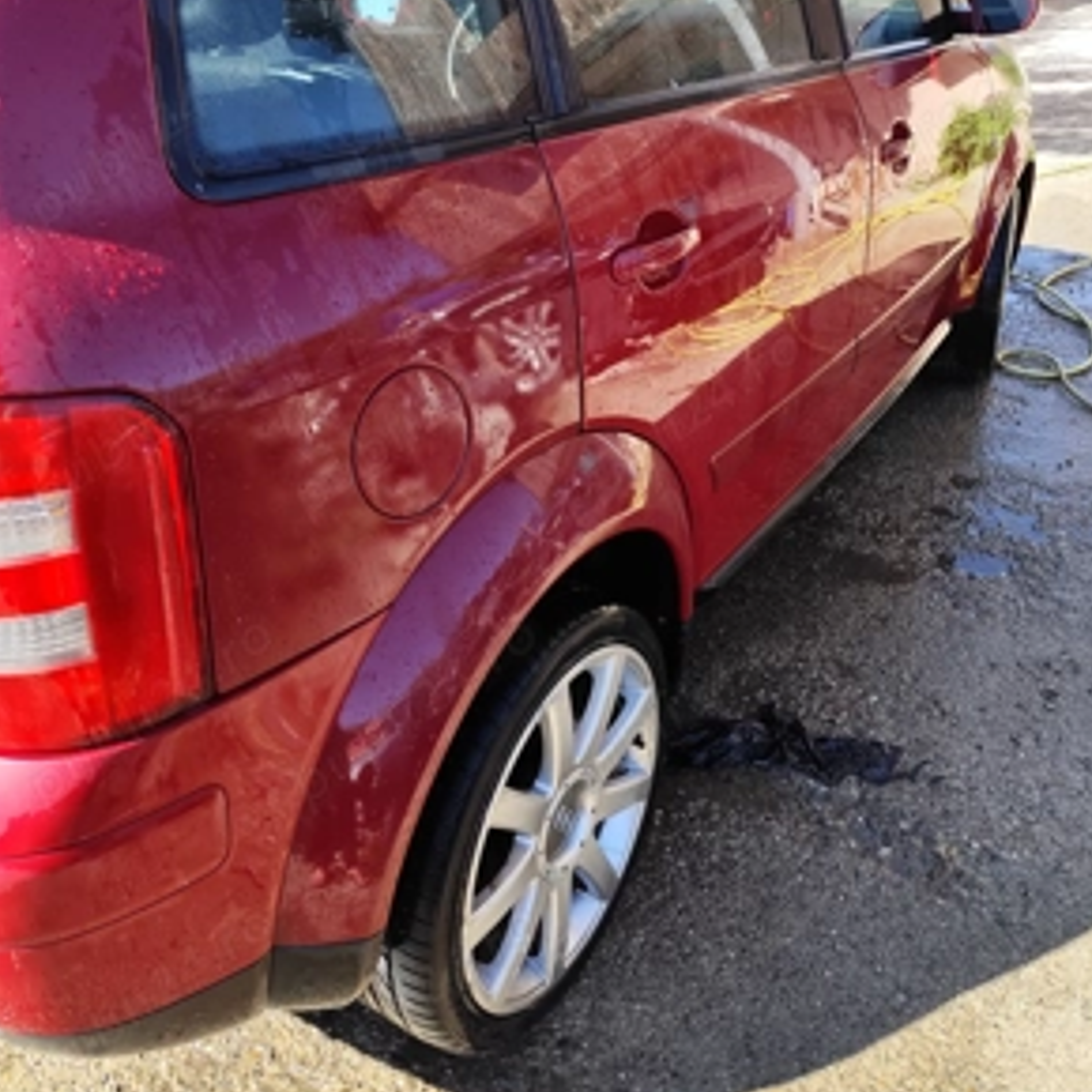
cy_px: 486
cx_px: 546
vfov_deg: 57.2
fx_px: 999
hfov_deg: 57.3
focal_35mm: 28
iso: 50
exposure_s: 1/376
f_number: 1.65
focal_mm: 6.19
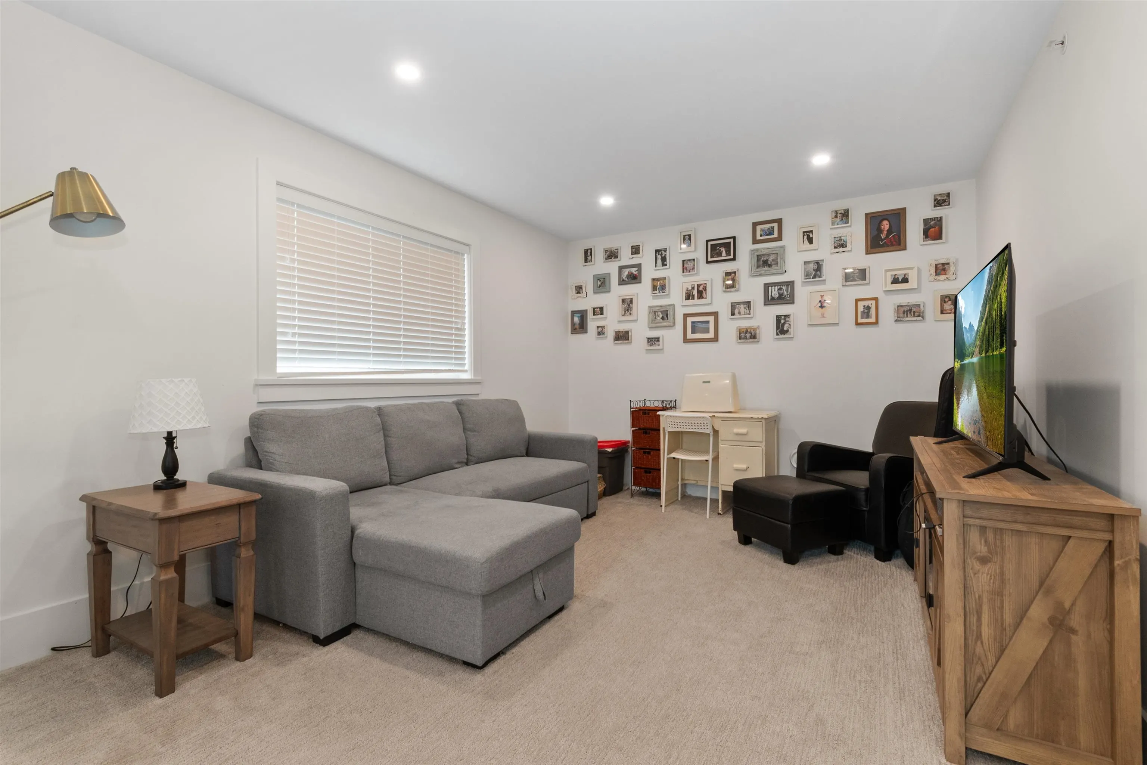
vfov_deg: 77.3
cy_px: 382
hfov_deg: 100.4
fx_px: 478
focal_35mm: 15
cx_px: 574
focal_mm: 10
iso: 250
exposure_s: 1/10
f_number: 9
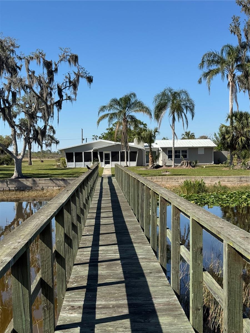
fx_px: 462
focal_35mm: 48
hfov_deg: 30.3
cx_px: 125
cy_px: 166
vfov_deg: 39.7
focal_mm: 6.76
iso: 64
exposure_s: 1/4049
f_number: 1.78
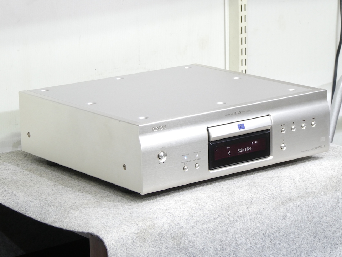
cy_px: 128
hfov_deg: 17.1
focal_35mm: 115
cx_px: 171
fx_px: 1136
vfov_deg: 12.9
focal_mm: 20.6
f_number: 5.1
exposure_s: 1/4
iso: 200
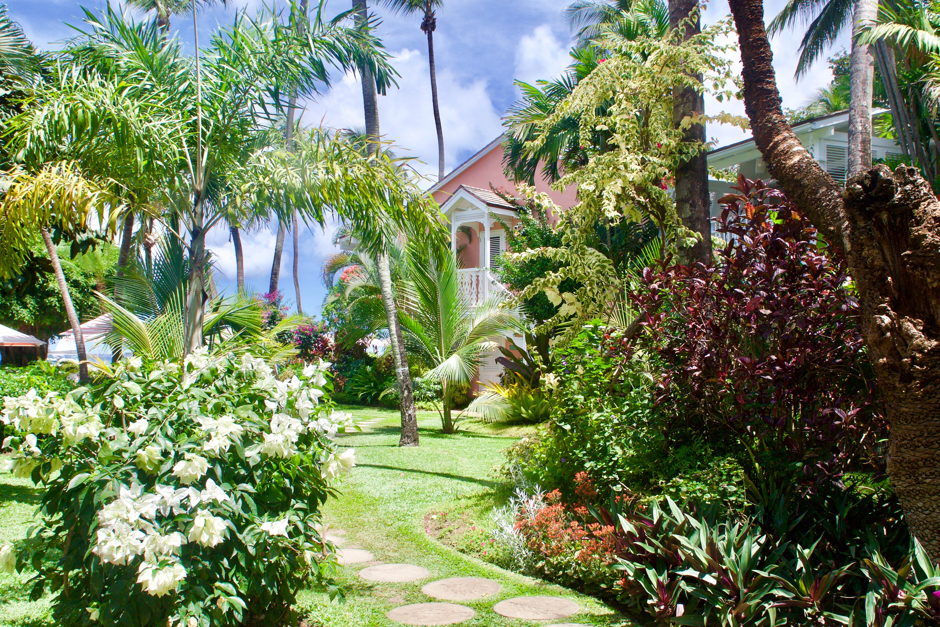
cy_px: 314
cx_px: 470
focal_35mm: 34
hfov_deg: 55.8
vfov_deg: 38.9
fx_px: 888
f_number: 11
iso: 250
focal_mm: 17
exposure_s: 1/320
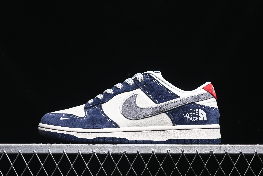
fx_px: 555
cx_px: 131
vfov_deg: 18.0
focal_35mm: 76
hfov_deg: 26.6
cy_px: 88
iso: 160
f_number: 6.3
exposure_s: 1/60
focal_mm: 50
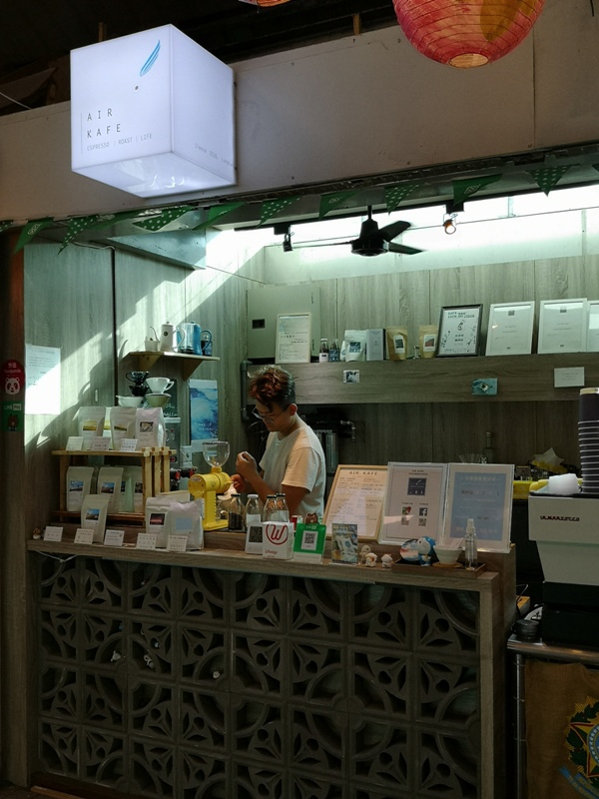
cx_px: 300
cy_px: 400
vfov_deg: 55.4
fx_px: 761
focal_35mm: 33
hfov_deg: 42.9
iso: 50
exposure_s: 1/143
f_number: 1.8
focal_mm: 3.95
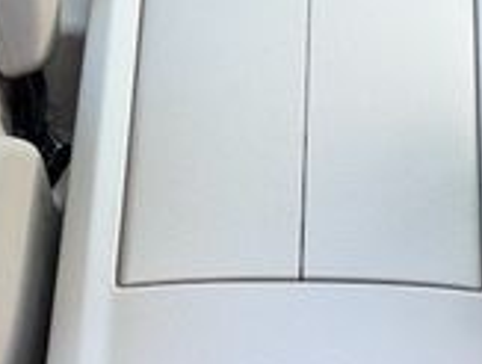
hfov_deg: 20.7
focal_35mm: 94
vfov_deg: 15.5
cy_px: 349
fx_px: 1312
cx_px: 334
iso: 100
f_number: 1.78
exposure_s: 1/121
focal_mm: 6.76
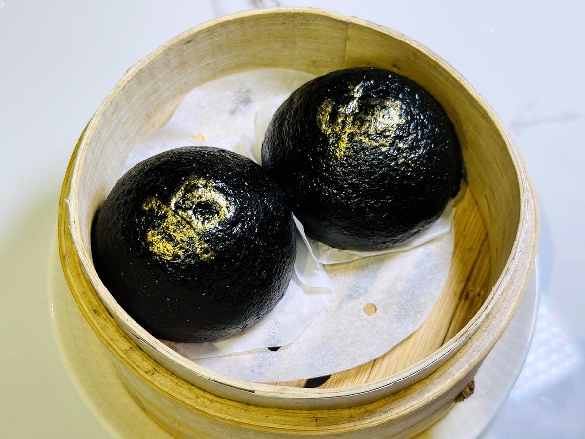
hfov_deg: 39.7
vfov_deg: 30.3
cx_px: 292
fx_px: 811
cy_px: 220
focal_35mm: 48
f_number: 1.78
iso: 80
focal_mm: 6.86
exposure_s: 1/121
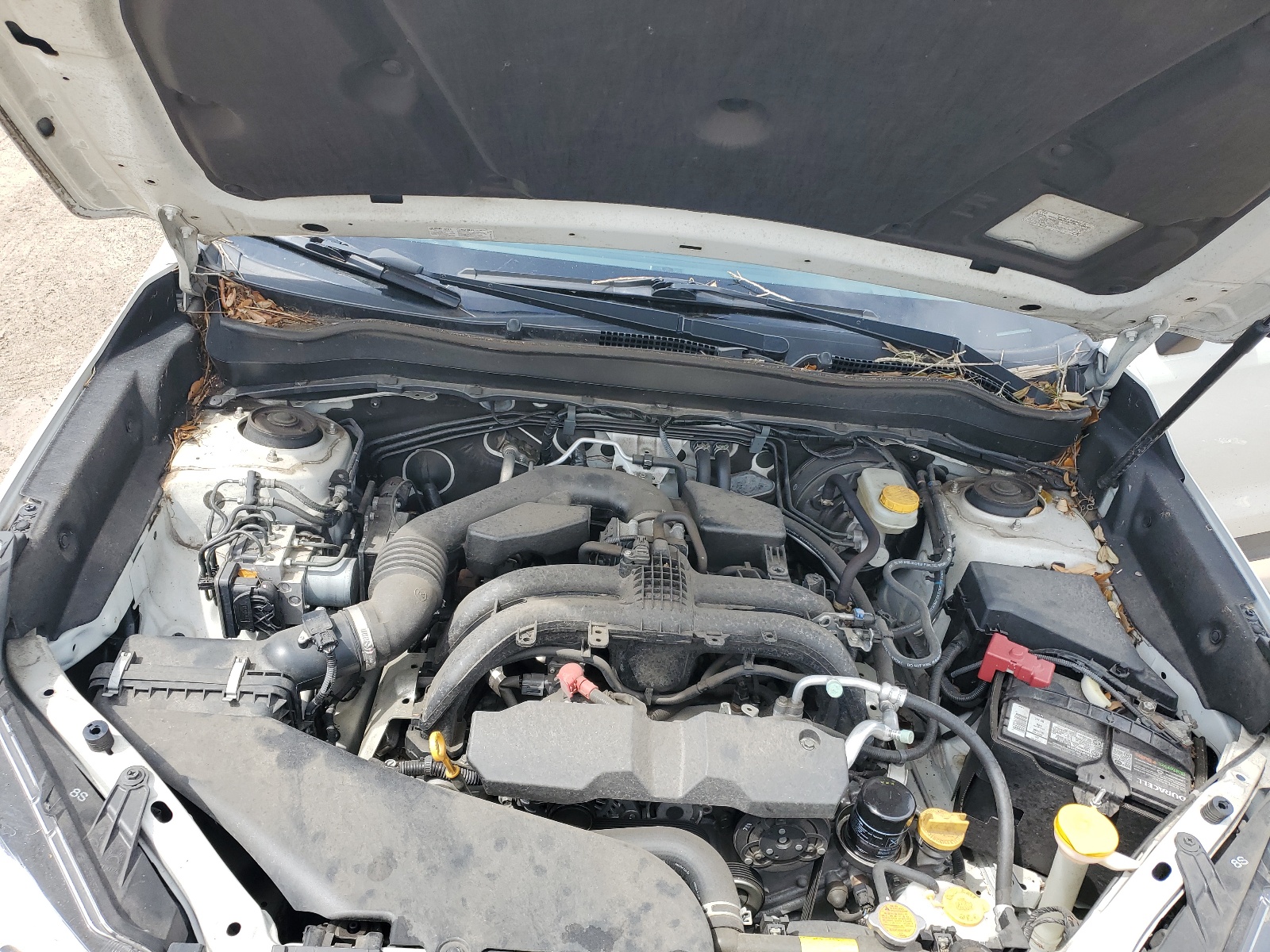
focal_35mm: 26
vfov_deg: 53.1
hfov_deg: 67.3
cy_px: 476
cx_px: 635
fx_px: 954
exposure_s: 1/769
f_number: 1.5
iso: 50
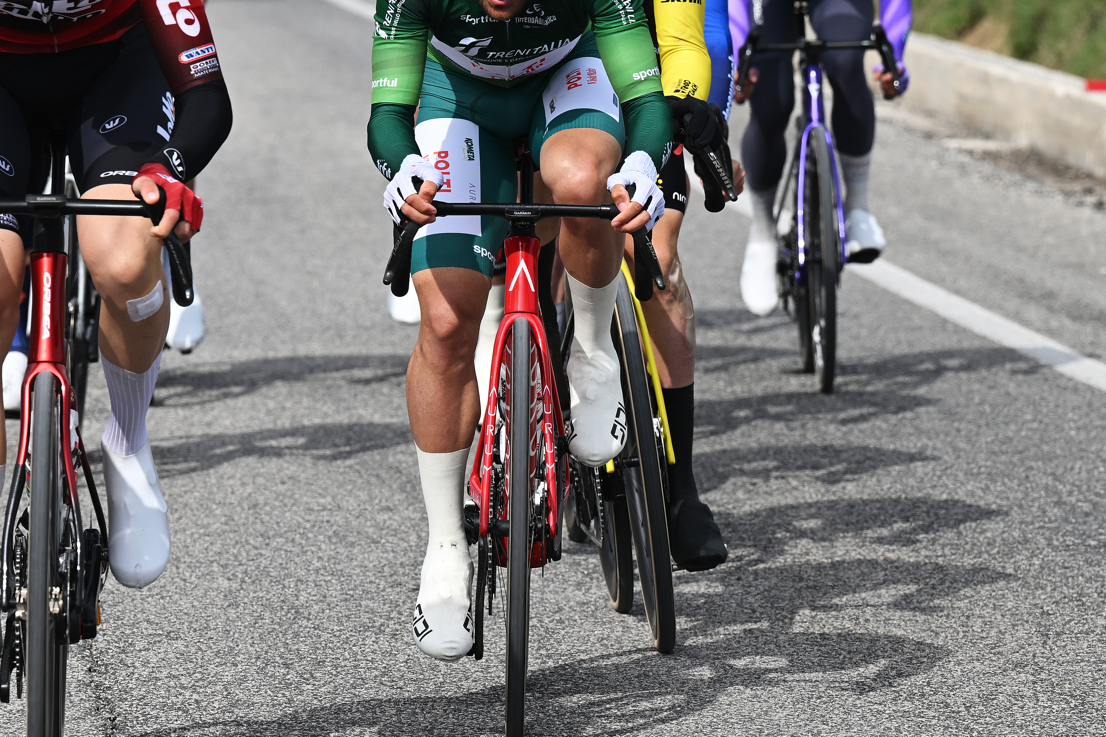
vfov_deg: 4.0
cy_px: 223
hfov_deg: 6.1
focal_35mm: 340
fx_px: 10443
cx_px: 410
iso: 250
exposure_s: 1/1600
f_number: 5.6
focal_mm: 155
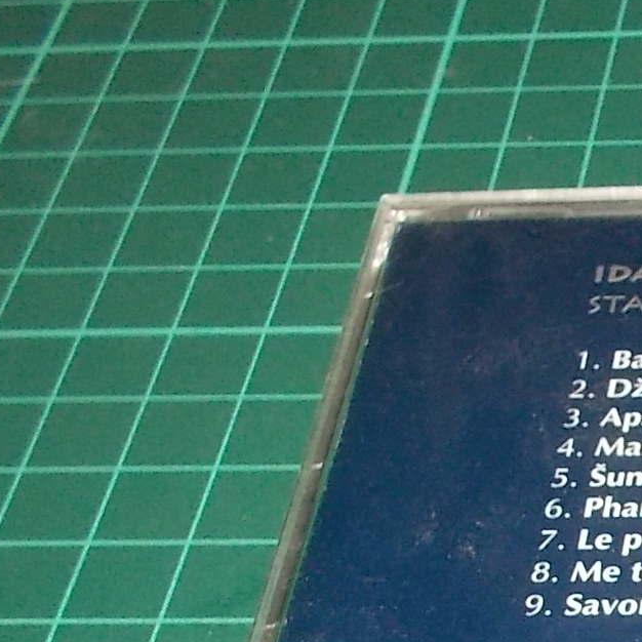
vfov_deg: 17.7
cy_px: 803
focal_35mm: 93
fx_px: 1951
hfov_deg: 16.5
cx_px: 1042
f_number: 3.3
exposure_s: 1/30
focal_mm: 4.1
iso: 200
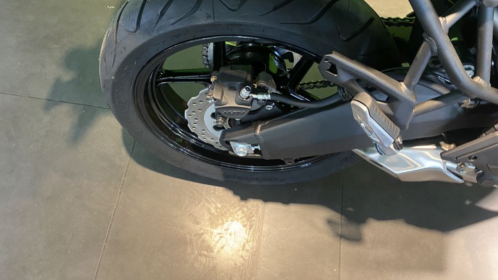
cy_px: 90
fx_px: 383
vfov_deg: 39.6
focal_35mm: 29
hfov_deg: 66.1
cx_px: 254
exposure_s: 1/25
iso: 500
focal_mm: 4.25
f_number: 1.8
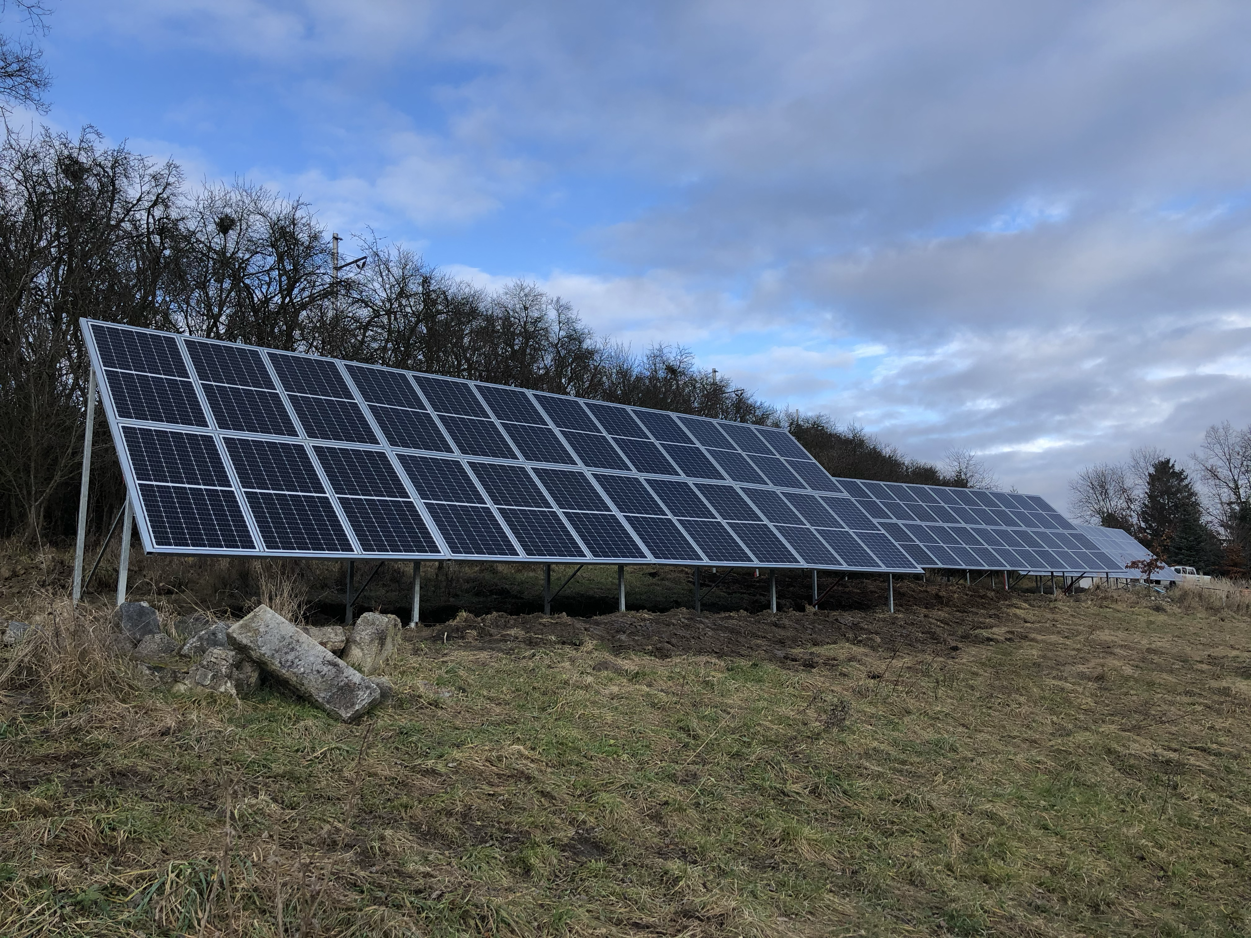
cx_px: 626
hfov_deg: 63.4
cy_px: 469
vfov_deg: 49.7
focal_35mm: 28
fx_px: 1012
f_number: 1.8
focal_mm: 4
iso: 20
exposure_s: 1/615
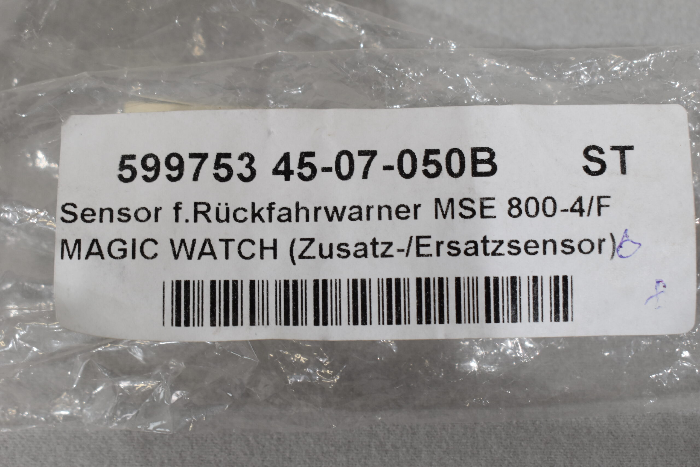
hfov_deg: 33.4
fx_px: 1167
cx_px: 350
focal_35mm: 60
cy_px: 234
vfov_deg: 22.6
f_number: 8
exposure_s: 1/60
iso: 400
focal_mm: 40
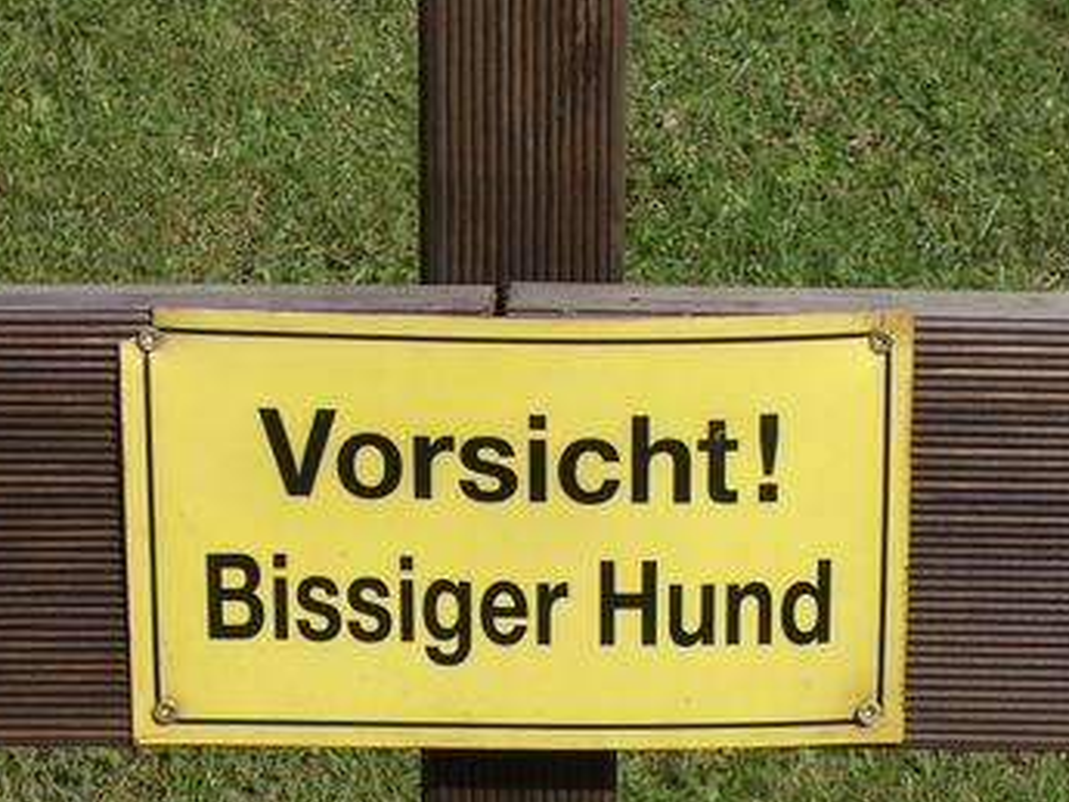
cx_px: 589
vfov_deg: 7.4
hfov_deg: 9.9
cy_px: 644
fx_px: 6178
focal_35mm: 200
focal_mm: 17.4
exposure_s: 1/430
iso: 100
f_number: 4.9
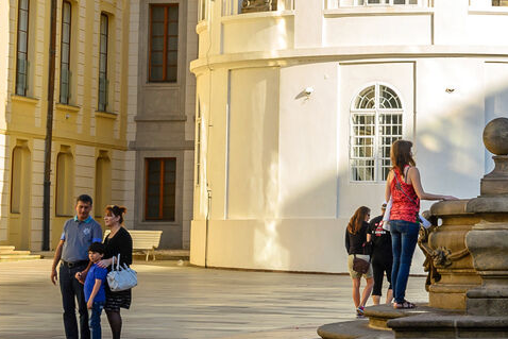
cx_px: 546
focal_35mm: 149
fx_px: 2103
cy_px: -140
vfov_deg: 9.0
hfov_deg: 13.5
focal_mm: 44
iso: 100
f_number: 8
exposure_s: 1/100
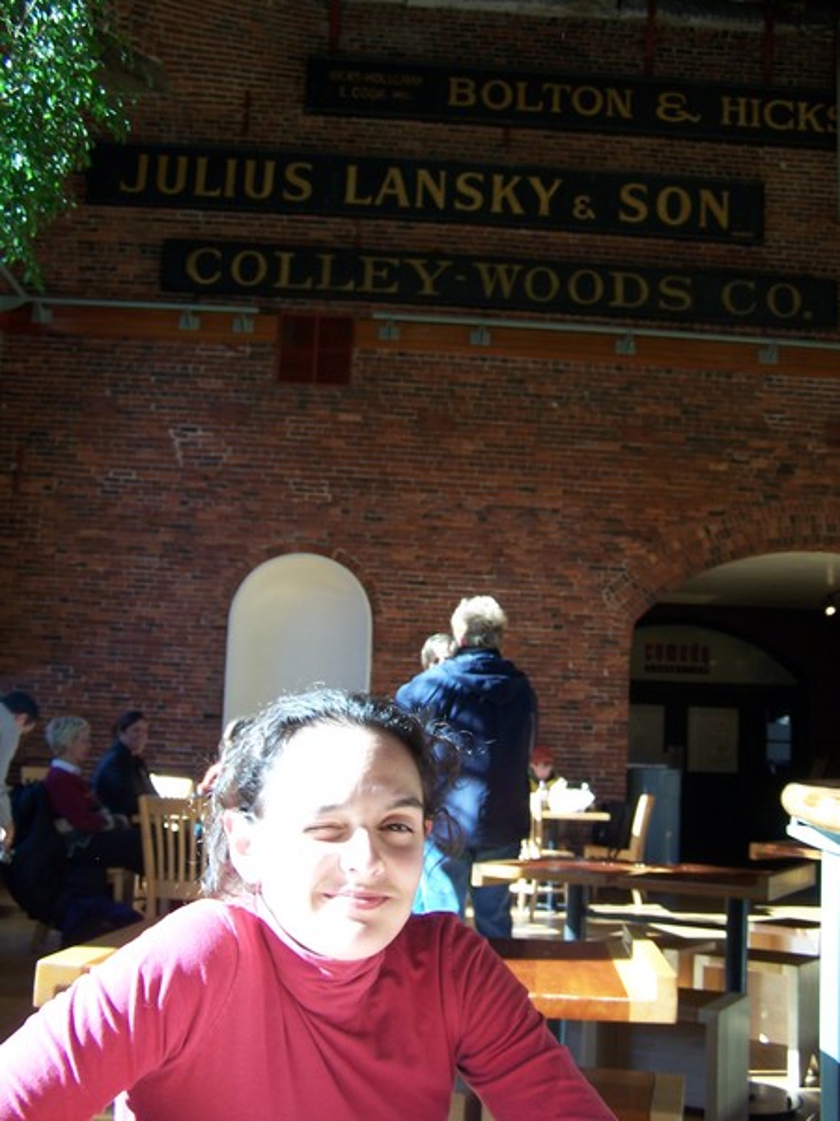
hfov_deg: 37.7
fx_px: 1229
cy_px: 560
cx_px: 420
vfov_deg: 49.0
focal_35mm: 38
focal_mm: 6.3
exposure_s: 1/80
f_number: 2.8
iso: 80
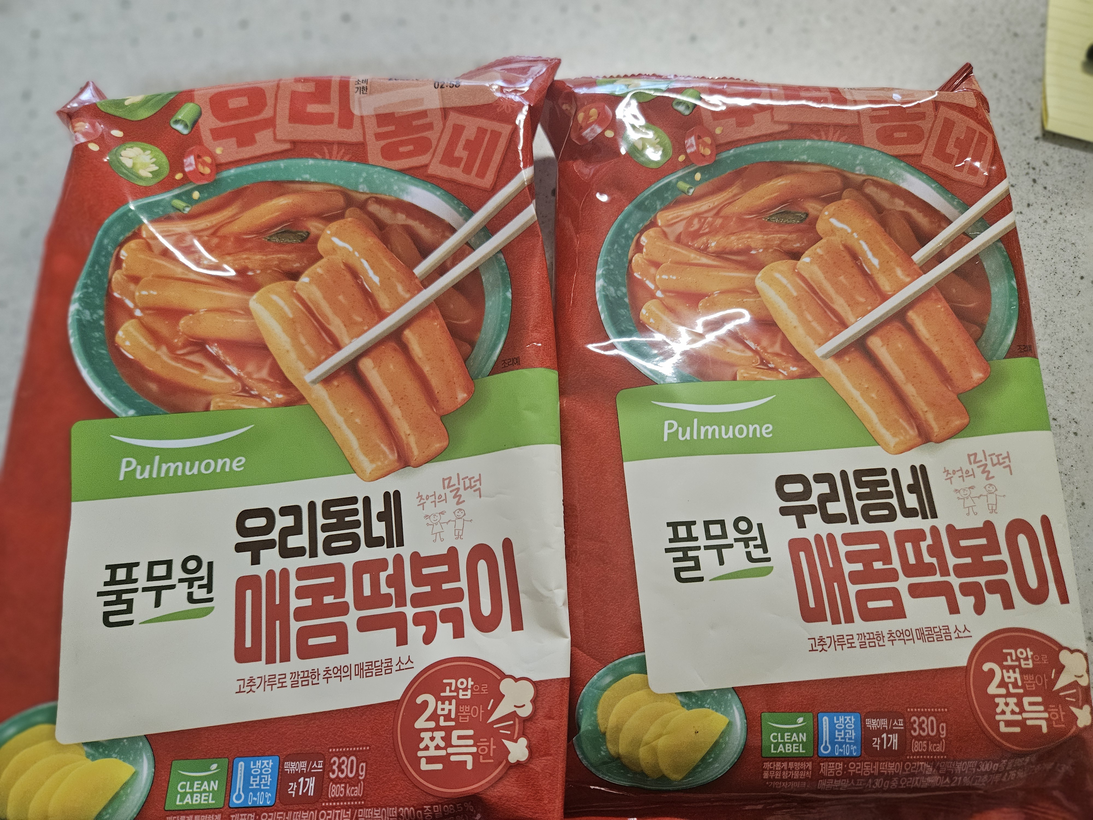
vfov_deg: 58.9
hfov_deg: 73.9
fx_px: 726
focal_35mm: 23
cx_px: 546
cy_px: 410
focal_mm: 5.4
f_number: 1.8
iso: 400
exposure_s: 1/120
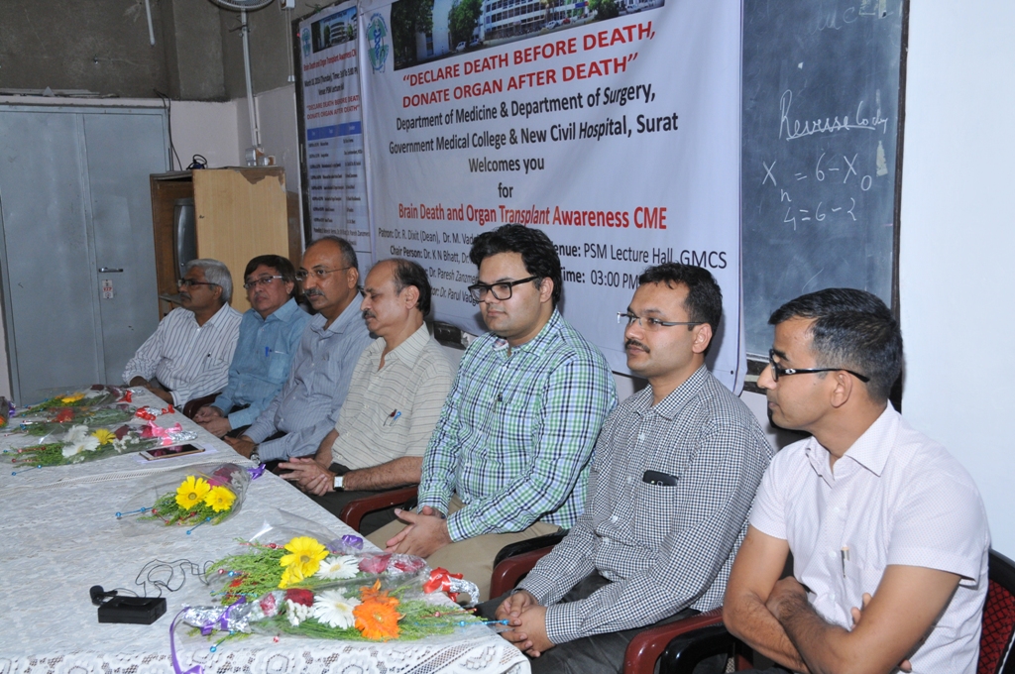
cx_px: 508
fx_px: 1098
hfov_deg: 49.6
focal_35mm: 39
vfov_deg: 34.1
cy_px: 337
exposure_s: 1/125
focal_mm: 26
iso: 640
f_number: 7.1
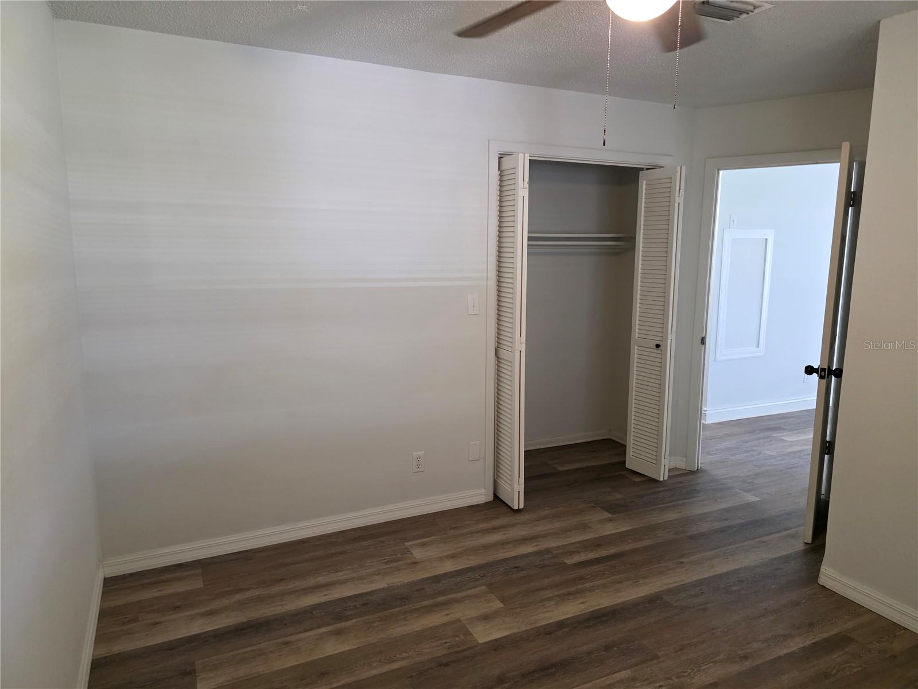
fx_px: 610
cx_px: 459
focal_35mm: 23
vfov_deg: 58.9
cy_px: 344
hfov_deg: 73.9
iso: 640
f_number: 1.7
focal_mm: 6.3
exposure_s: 1/120
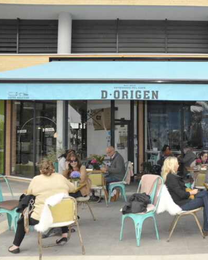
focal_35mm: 39
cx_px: 177
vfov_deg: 46.8
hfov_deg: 36.4
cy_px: 128
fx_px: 300
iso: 1600
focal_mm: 18
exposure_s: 1/250
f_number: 9
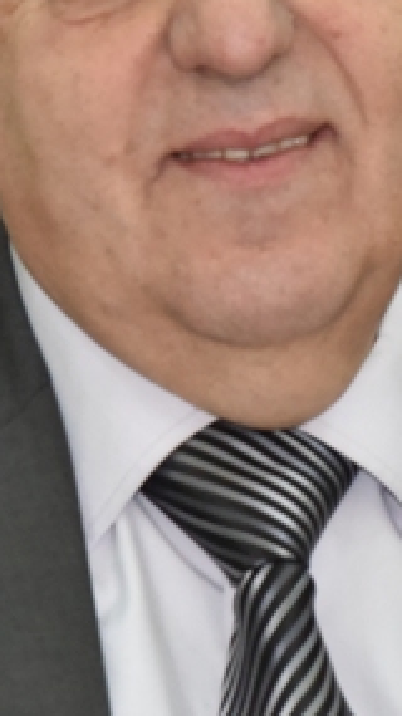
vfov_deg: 4.8
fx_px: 8578
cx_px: 286
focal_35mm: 452
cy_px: 217
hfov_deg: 2.7
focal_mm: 120
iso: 2500
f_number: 7.1
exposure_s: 1/250
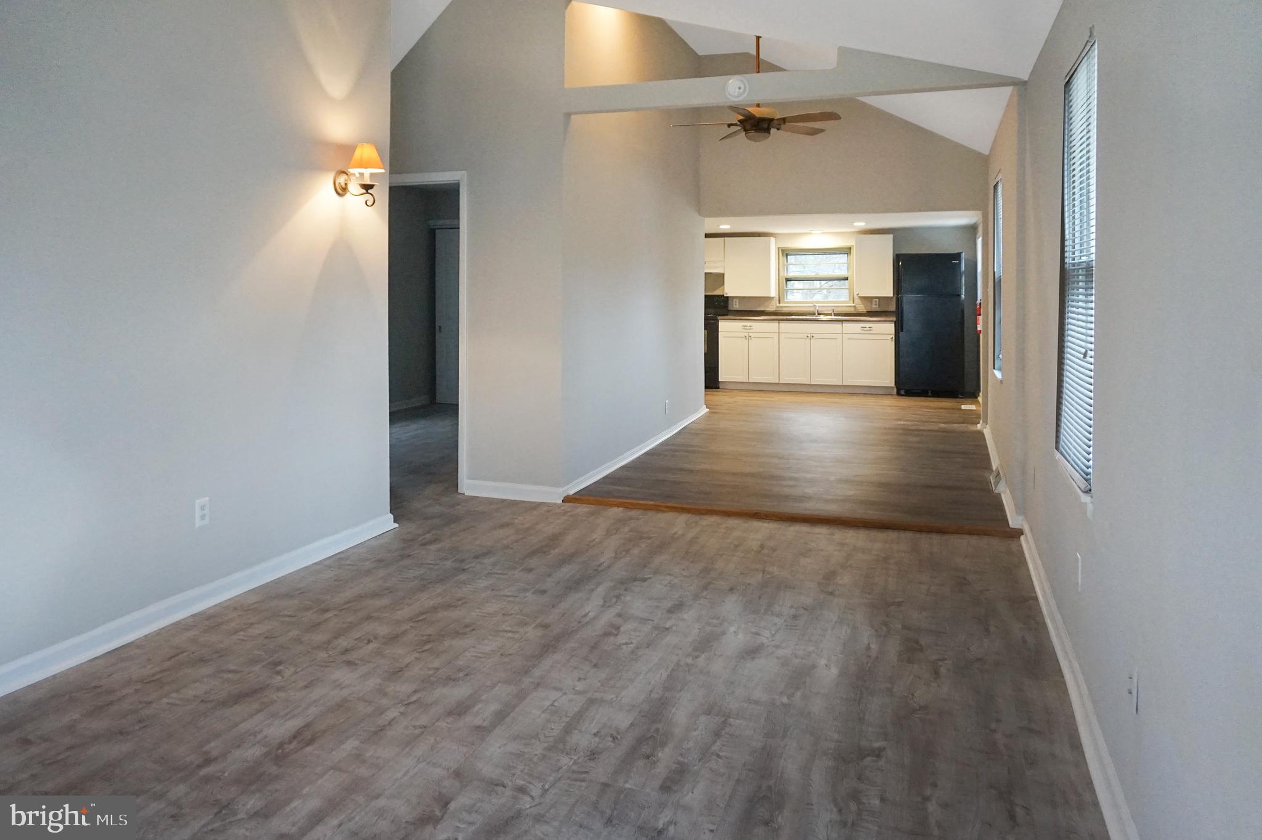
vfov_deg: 53.1
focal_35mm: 24
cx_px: 631
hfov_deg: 73.8
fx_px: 841
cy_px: 420
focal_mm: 16
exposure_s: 1/160
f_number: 3.5
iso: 1600
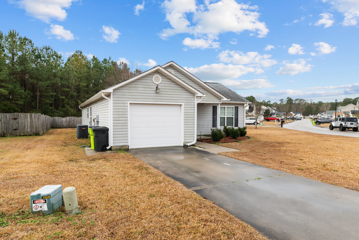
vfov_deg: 53.1
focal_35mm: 24
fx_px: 239
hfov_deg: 73.7
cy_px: 120
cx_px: 180
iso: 400
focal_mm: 24
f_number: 9
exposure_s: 1/320
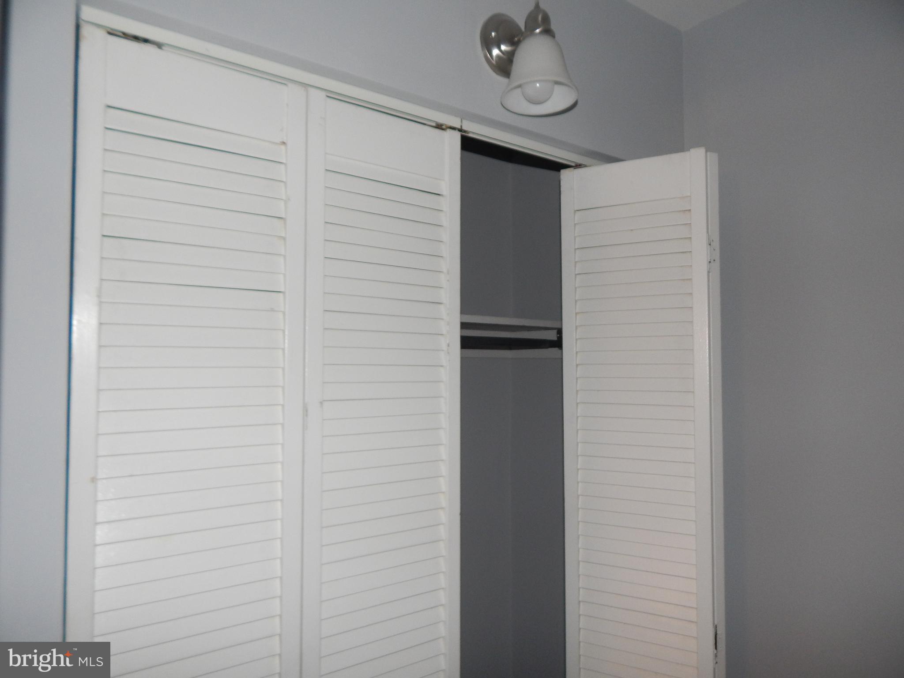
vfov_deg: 58.9
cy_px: 339
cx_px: 452
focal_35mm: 23
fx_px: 601
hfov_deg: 73.9
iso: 200
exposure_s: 1/30
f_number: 3
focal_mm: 4
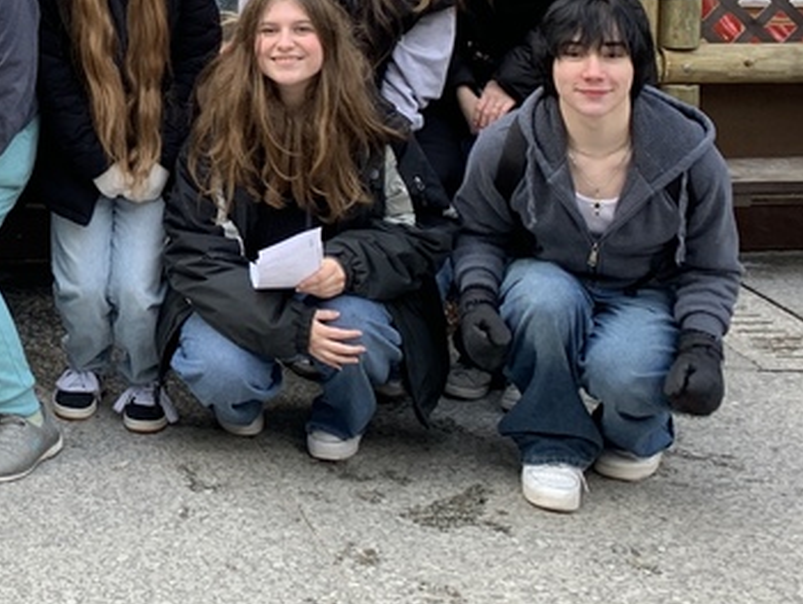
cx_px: -165
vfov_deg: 18.7
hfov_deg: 23.4
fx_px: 1764
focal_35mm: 76
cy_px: -51
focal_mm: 4.25
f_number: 1.8
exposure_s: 1/122
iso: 32
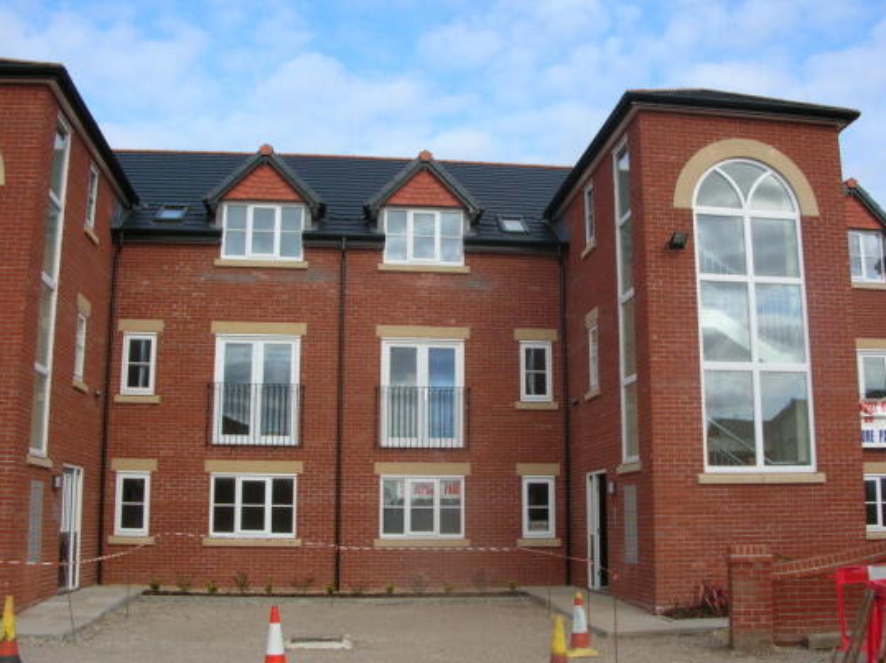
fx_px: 972
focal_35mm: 38
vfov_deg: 37.7
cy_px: 335
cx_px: 473
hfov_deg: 49.0
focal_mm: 5.8
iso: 50
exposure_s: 1/227
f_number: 5.6
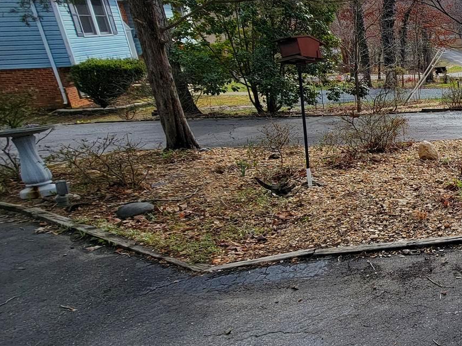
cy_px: 159
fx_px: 414
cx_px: 548
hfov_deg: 41.2
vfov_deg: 45.4
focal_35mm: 31
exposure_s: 1/866
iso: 50
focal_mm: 2.2
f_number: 2.2
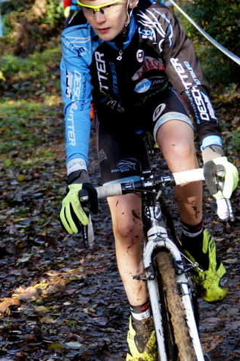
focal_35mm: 130
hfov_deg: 10.5
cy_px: 152
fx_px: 1301
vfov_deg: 15.8
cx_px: 128
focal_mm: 70
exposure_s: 1/1000
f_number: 5.6
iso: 3200
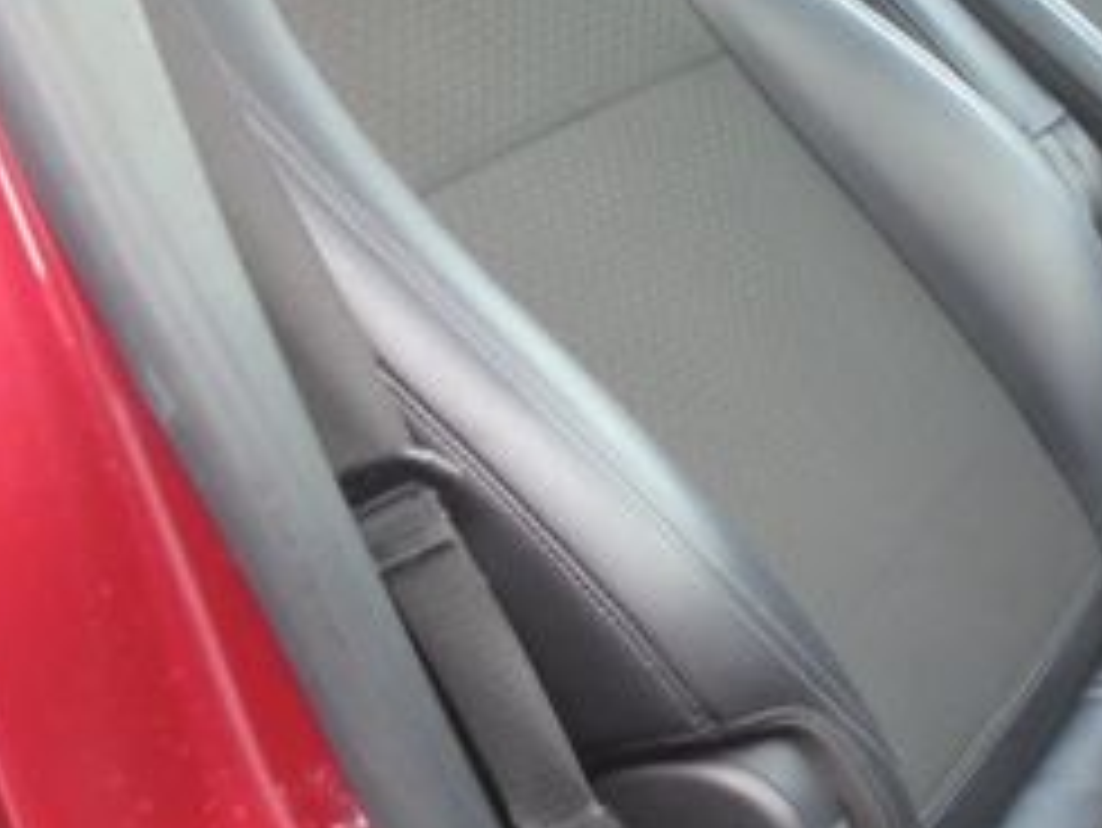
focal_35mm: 68
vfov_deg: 21.6
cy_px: 374
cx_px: 1160
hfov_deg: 26.6
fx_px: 2166
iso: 160
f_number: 3.2
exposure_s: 1/30
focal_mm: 4.6
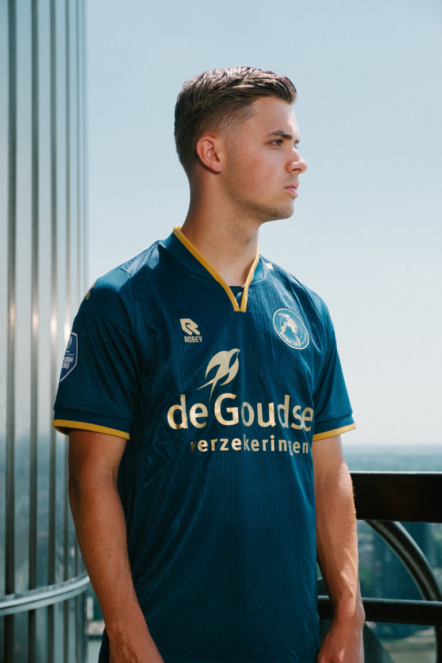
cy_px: 332
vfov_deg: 24.5
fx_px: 1528
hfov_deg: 16.5
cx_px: 221
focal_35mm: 83
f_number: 5.6
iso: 640
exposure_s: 1/1250
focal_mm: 55
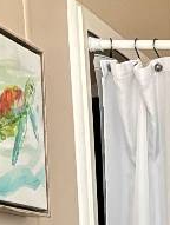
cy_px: 488
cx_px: 395
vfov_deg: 11.3
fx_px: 1005
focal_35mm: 154
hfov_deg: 8.8
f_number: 1.6
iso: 400
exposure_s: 1/60
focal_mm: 5.96
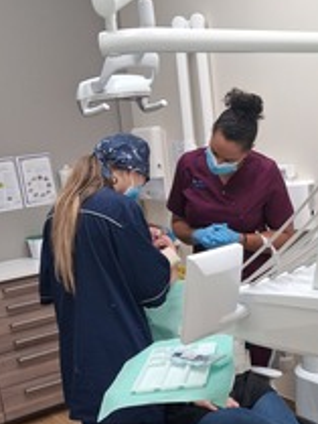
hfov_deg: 28.9
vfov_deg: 36.9
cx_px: 221
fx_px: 612
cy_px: 338
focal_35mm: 50
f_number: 1.8
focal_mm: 4
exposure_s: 1/100
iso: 160
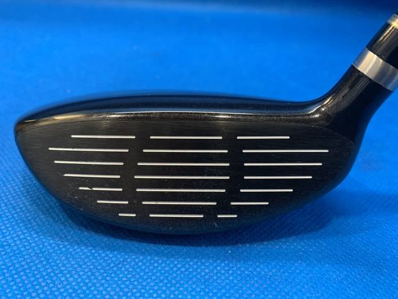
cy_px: 150
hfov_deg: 67.3
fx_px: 299
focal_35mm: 26
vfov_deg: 53.1
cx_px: 199
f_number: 1.8
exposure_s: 1/60
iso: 160
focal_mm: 4.25
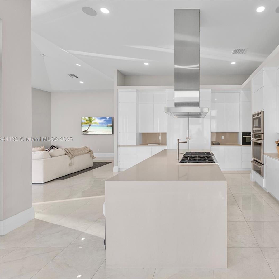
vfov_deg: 80.7
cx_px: 199
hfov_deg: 76.5
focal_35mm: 18
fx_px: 164
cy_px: 139
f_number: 6.3
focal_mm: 14
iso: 500
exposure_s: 1/50
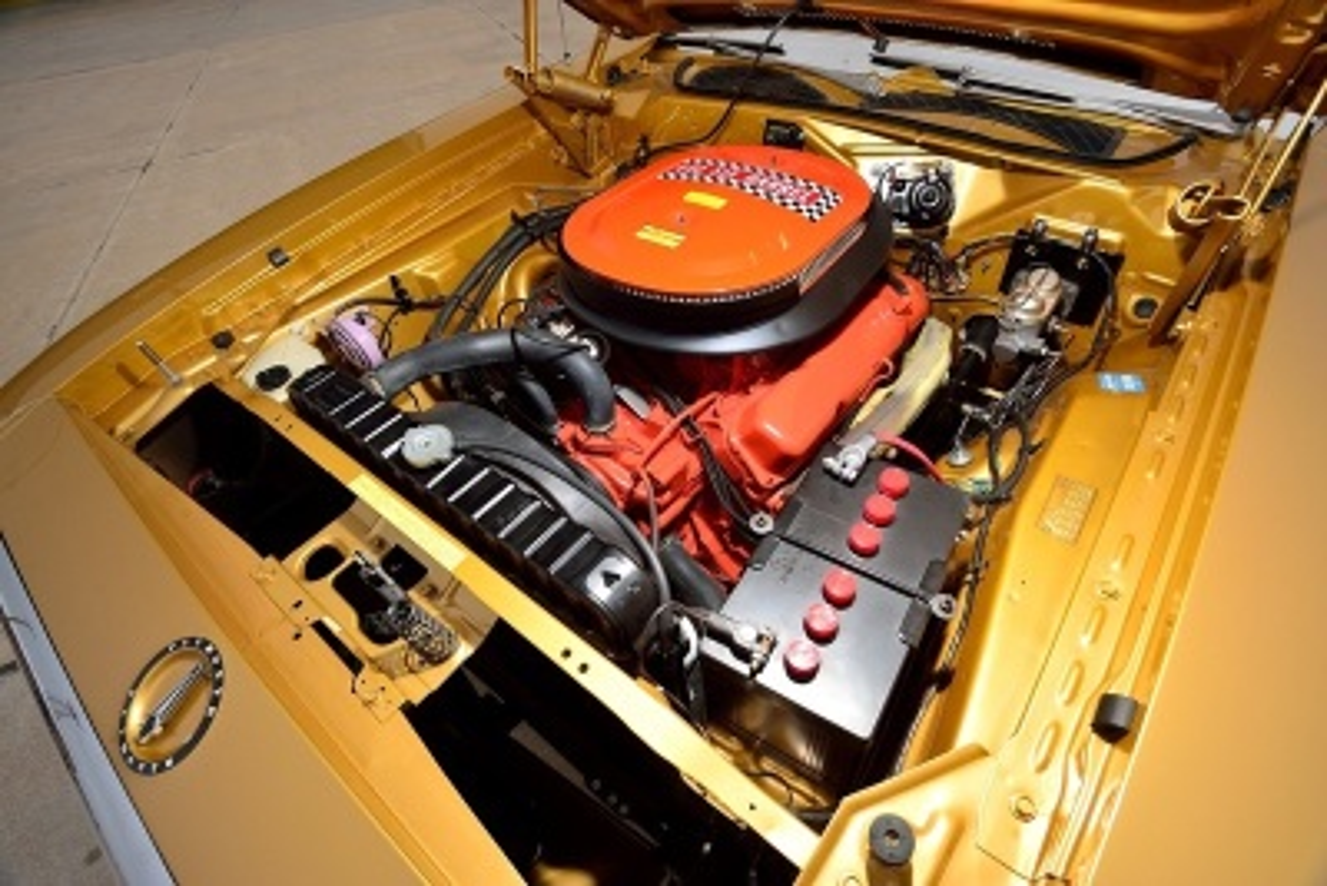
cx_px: 664
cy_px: 443
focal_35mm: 17
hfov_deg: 93.3
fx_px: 627
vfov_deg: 70.5
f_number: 11
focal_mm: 17
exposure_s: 1/80
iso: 200
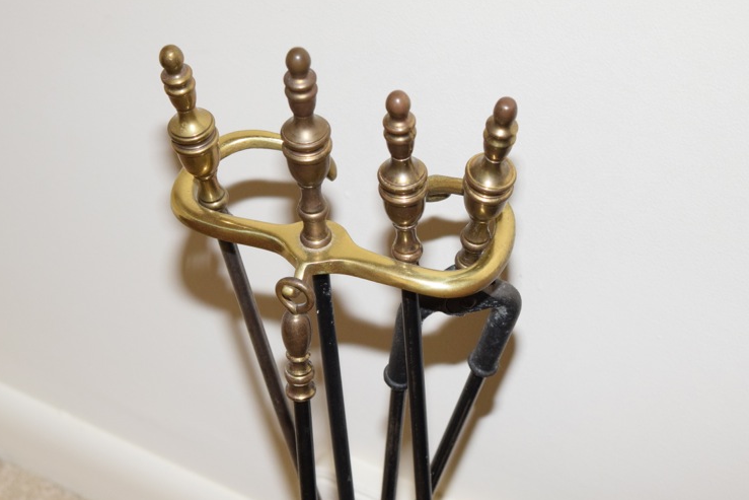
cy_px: 284
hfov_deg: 18.3
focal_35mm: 112
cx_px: 331
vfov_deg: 12.3
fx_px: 2324
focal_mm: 55
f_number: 5.6
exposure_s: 1/60
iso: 1100
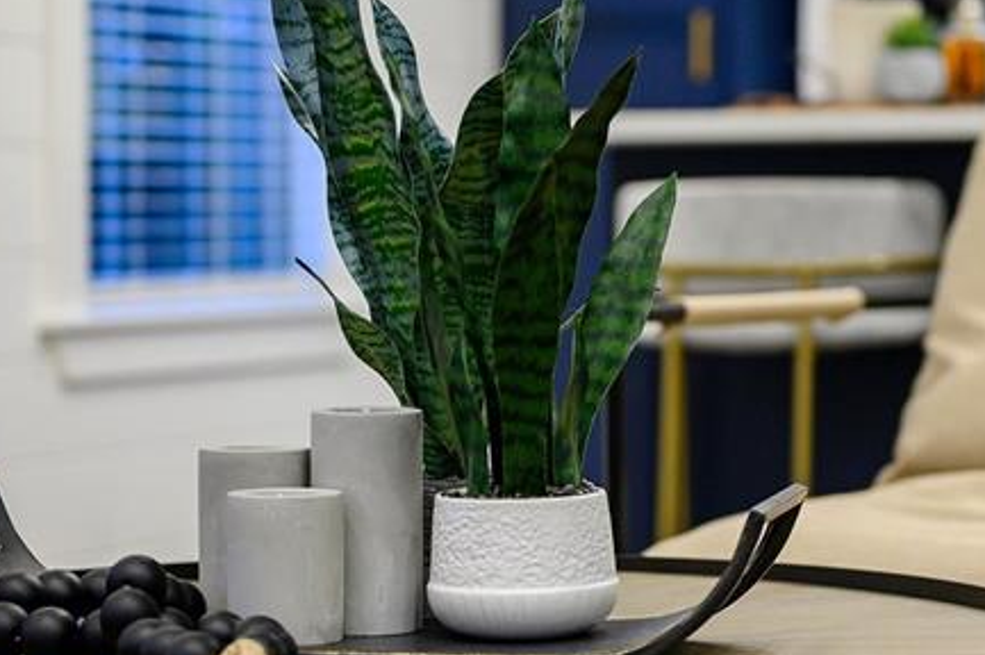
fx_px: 3226
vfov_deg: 11.6
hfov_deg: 17.3
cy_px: 321
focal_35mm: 118
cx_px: 627
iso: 320
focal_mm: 50
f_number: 1.8
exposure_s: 1/160
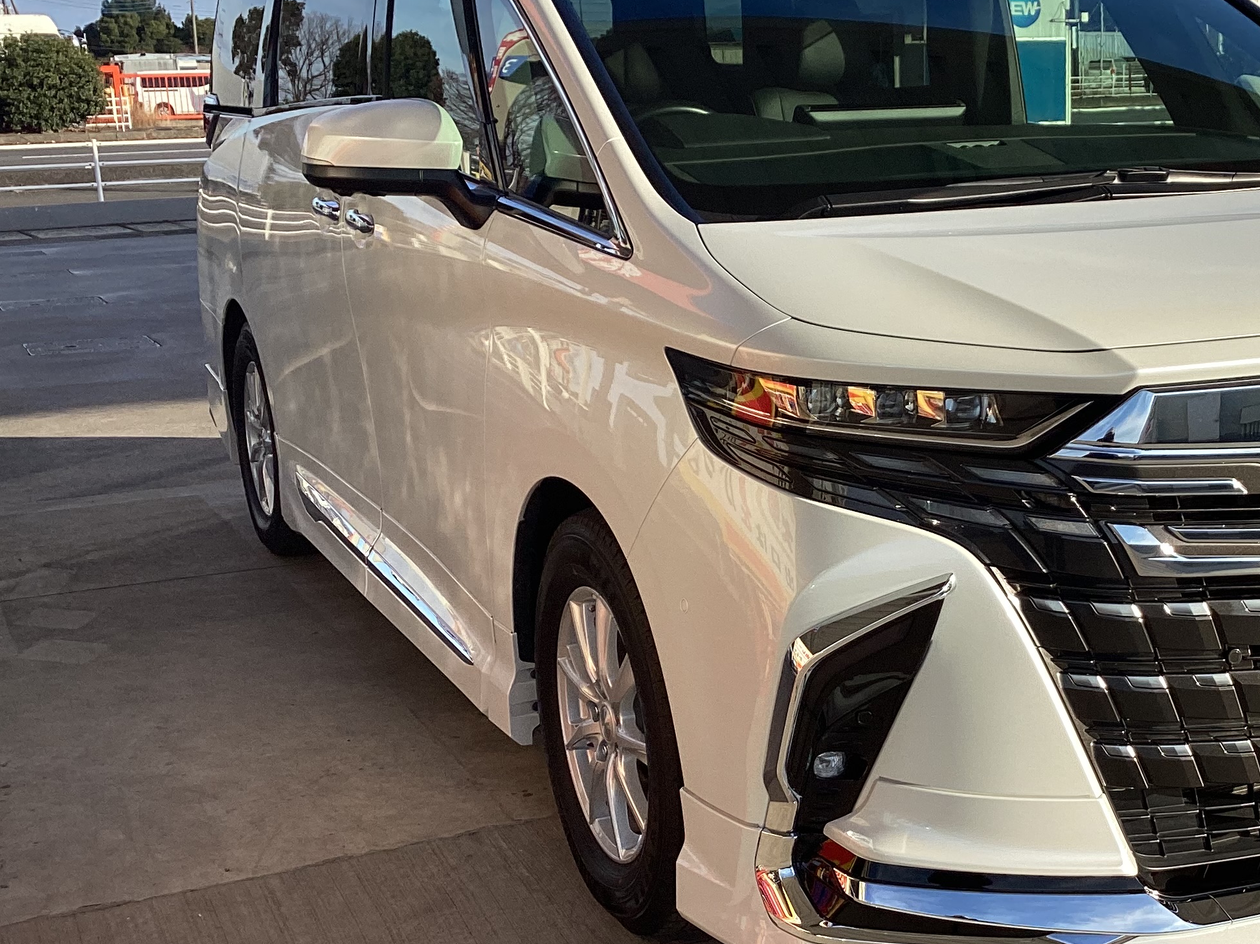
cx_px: 859
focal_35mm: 52
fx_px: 1893
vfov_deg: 28.0
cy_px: 544
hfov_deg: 36.4
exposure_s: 1/823
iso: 25
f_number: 2.4
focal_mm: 3.3
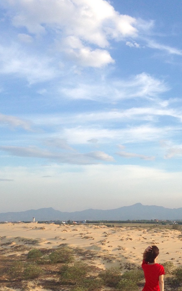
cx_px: 175
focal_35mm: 60
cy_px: 139
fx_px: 476
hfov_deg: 21.0
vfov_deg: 34.0
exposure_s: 1/1261
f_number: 2.4
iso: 50
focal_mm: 4.12
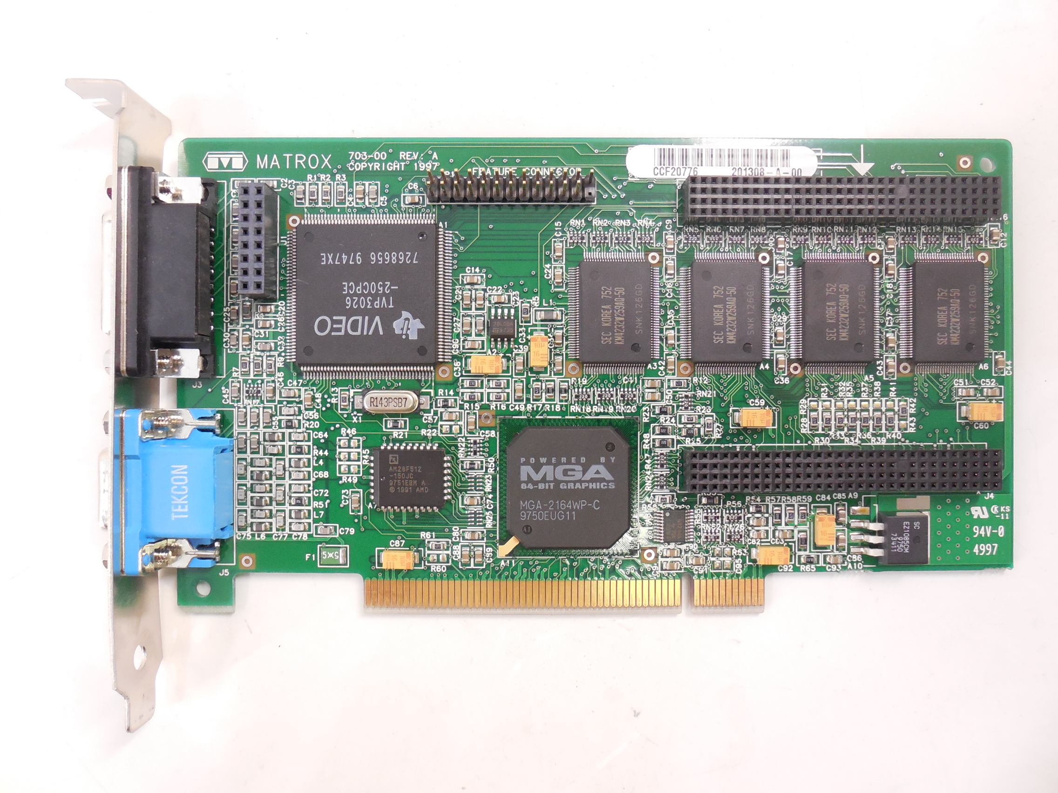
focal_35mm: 26
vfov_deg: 53.1
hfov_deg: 67.3
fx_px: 795
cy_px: 396
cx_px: 529
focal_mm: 4.6
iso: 360
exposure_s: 1/30
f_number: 3.5
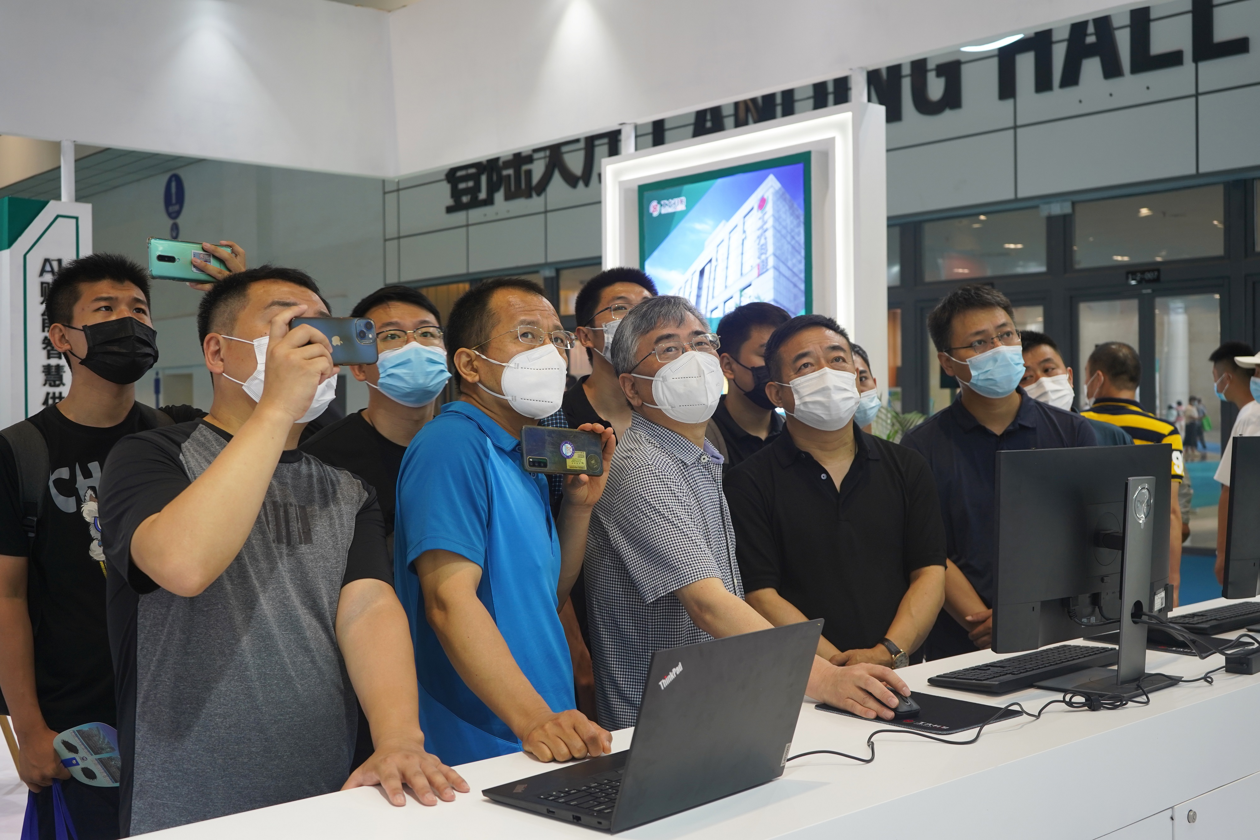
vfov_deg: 34.2
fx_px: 1365
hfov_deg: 49.6
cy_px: 420
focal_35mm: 39
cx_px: 630
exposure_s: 1/60
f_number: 5.6
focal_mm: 39
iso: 400
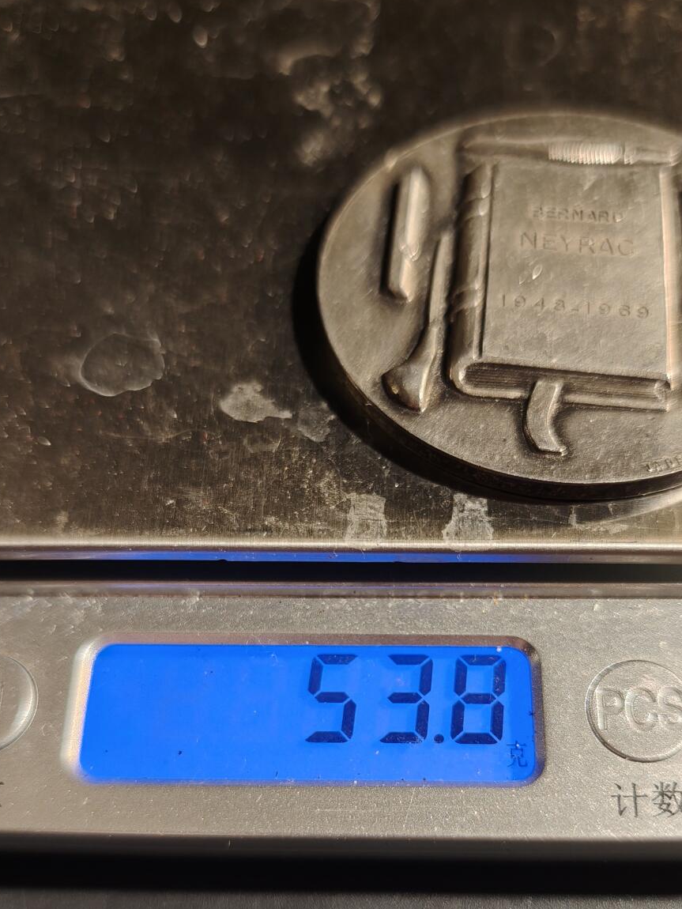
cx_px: 382
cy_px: 625
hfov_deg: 39.6
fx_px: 945
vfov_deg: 50.2
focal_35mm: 36
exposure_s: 1/142
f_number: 1.6
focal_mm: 6.06
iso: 250
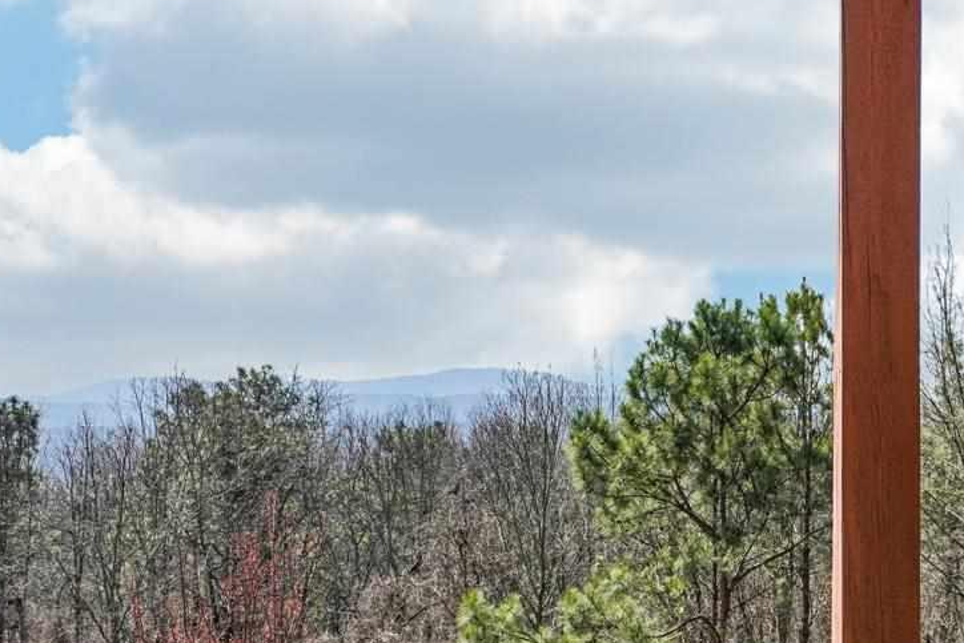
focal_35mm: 58
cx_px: 684
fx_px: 1553
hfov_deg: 34.0
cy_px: 415
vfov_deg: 23.3
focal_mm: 14
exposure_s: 1/1000
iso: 400
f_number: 8
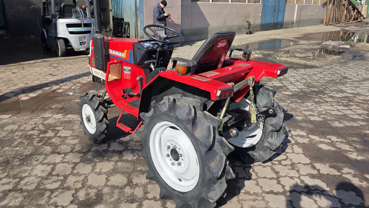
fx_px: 254
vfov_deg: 43.9
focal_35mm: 26
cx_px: 178
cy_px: 75
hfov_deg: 71.9
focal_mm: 6.3
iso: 80
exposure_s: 1/5958
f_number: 1.7
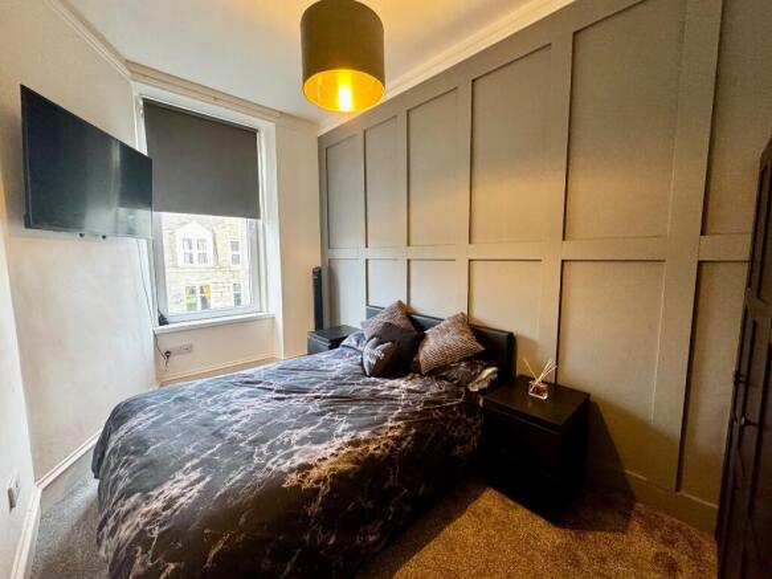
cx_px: 386
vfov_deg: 85.7
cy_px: 290
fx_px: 312
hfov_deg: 102.1
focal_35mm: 14
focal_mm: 2.22
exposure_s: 1/60
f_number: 2.2
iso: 500
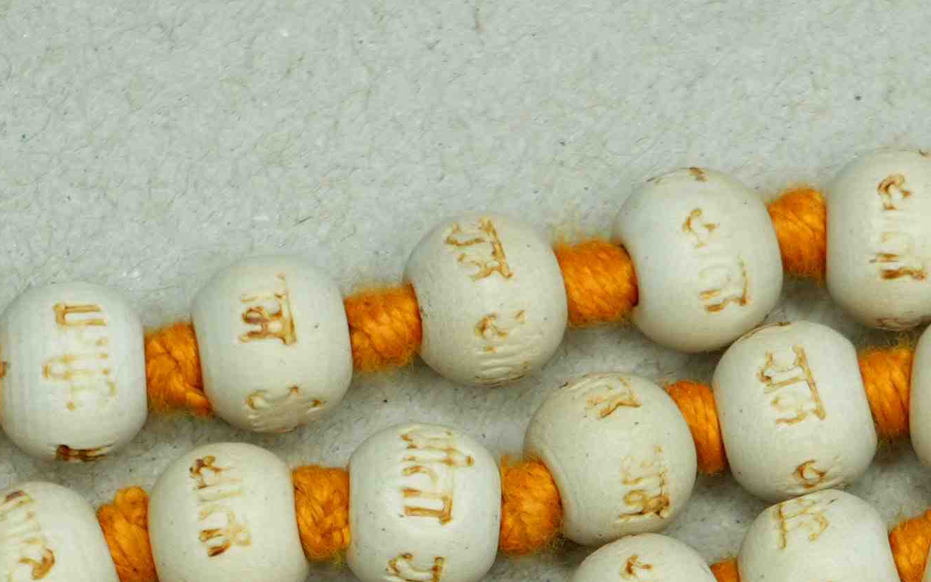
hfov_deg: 7.0
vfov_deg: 4.3
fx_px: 7586
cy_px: 1035
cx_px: 642
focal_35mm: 299
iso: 200
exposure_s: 1/60
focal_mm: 56
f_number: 5.6
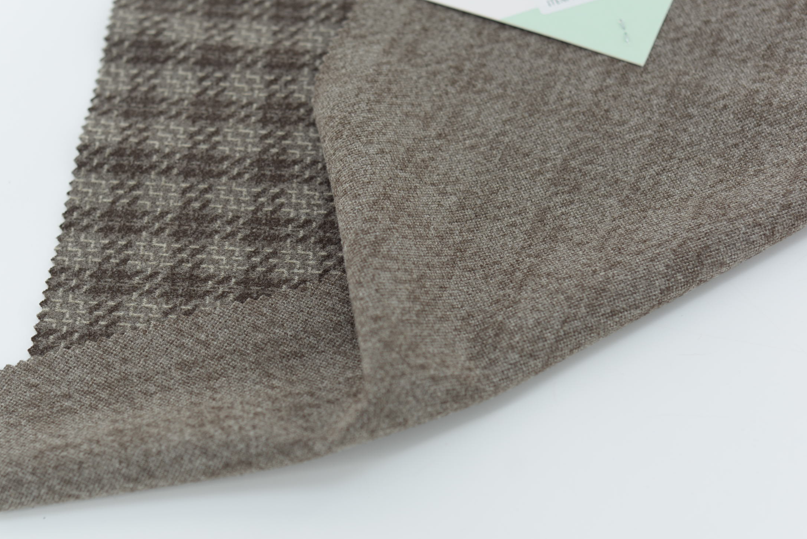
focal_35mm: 69
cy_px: 272
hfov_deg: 29.1
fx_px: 1547
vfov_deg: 19.7
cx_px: 309
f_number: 3.5
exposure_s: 1/160
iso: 100
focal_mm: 50
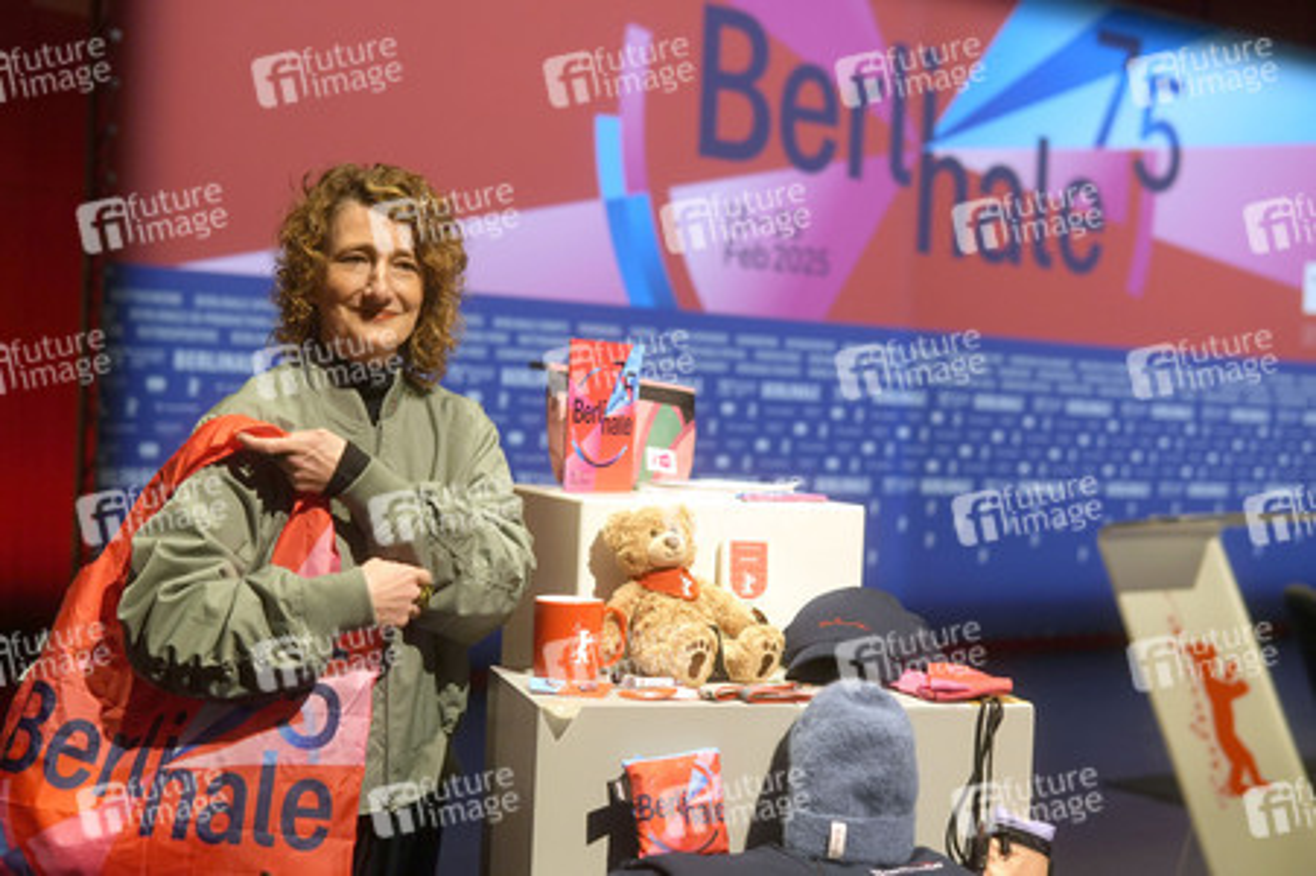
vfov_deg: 29.8
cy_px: 438
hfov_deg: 43.6
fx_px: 1644
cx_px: 658
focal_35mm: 45
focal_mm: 30
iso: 640
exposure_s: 1/400
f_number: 2
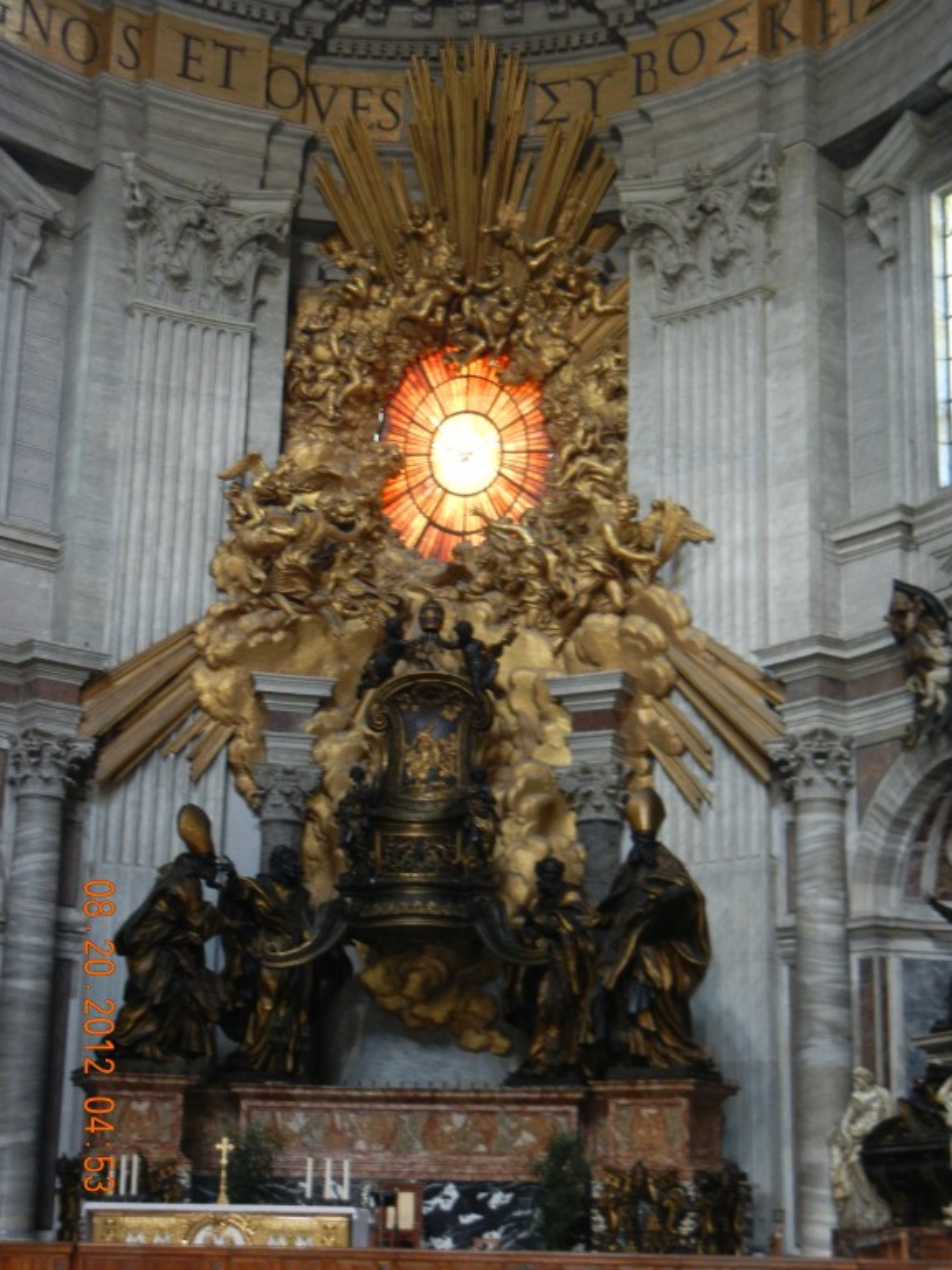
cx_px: 476
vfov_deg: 32.7
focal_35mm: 59
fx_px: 2163
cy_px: 635
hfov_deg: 24.8
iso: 275
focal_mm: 10.6
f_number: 4
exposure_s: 1
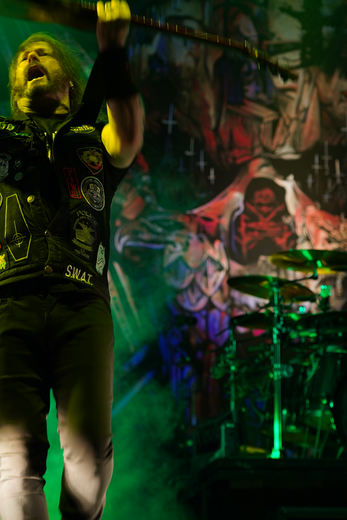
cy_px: 247
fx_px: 1764
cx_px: 131
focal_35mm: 122
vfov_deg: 16.8
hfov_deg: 11.2
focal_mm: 73
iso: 200
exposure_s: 1/80
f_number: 4
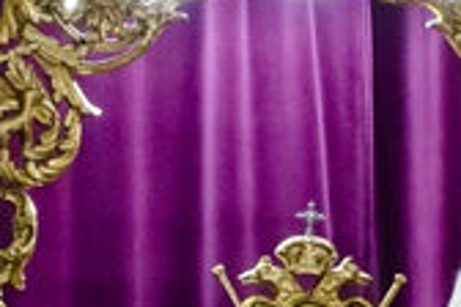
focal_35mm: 700
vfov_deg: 2.0
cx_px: 524
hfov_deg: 2.9
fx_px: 8966
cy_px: 519
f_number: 5.6
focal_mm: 105
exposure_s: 1/60
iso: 1600
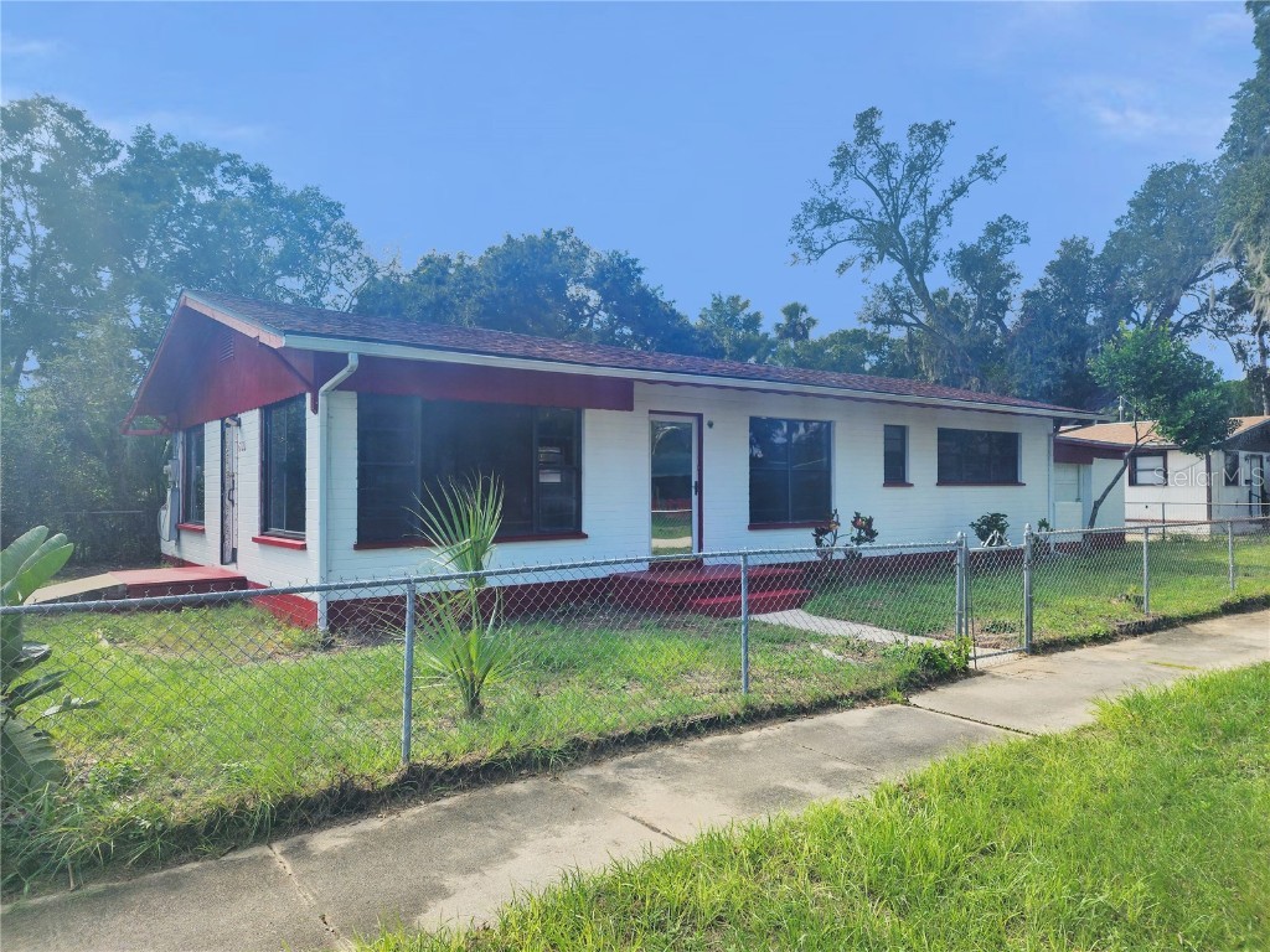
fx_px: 844
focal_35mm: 23
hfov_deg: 73.9
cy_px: 476
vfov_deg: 58.9
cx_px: 635
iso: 12
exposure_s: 1/1013
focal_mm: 6.4
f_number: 1.8
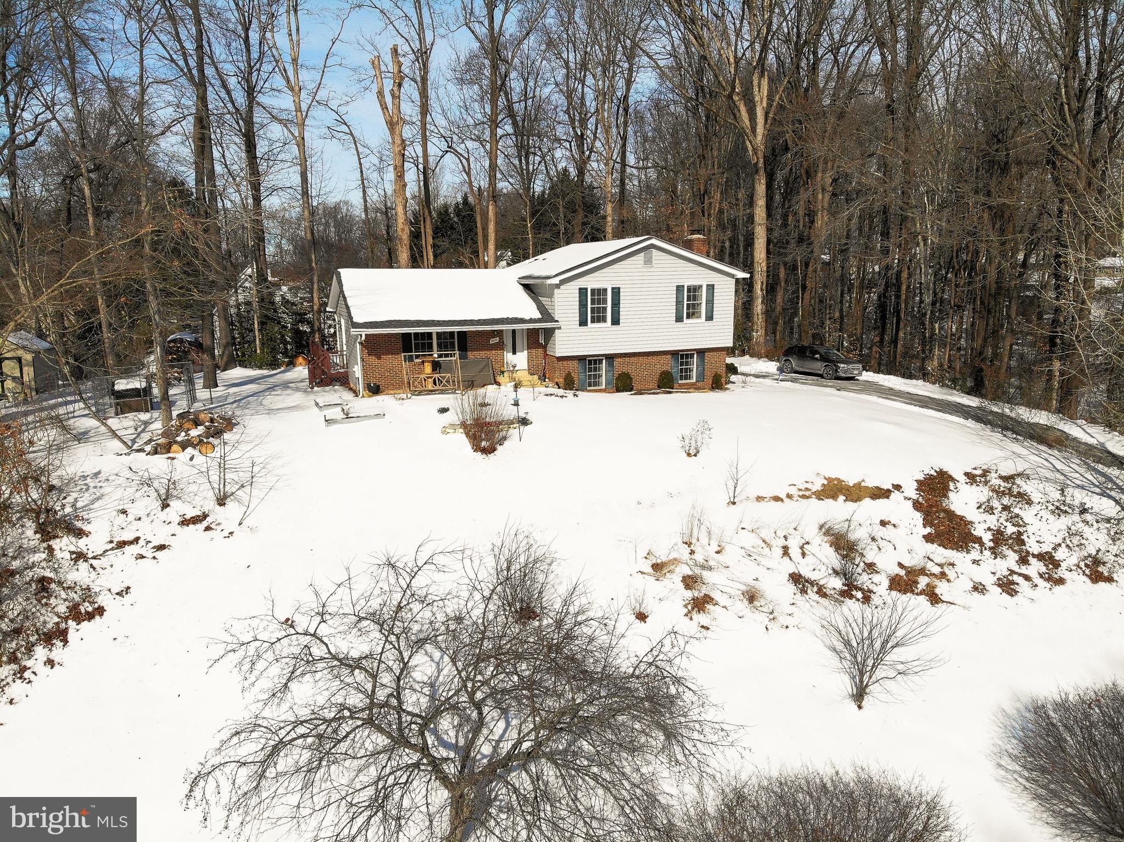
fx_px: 779
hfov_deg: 71.6
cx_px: 562
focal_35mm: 24
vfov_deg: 56.8
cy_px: 421
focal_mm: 4.5
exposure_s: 1/2729
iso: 105
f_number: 2.8
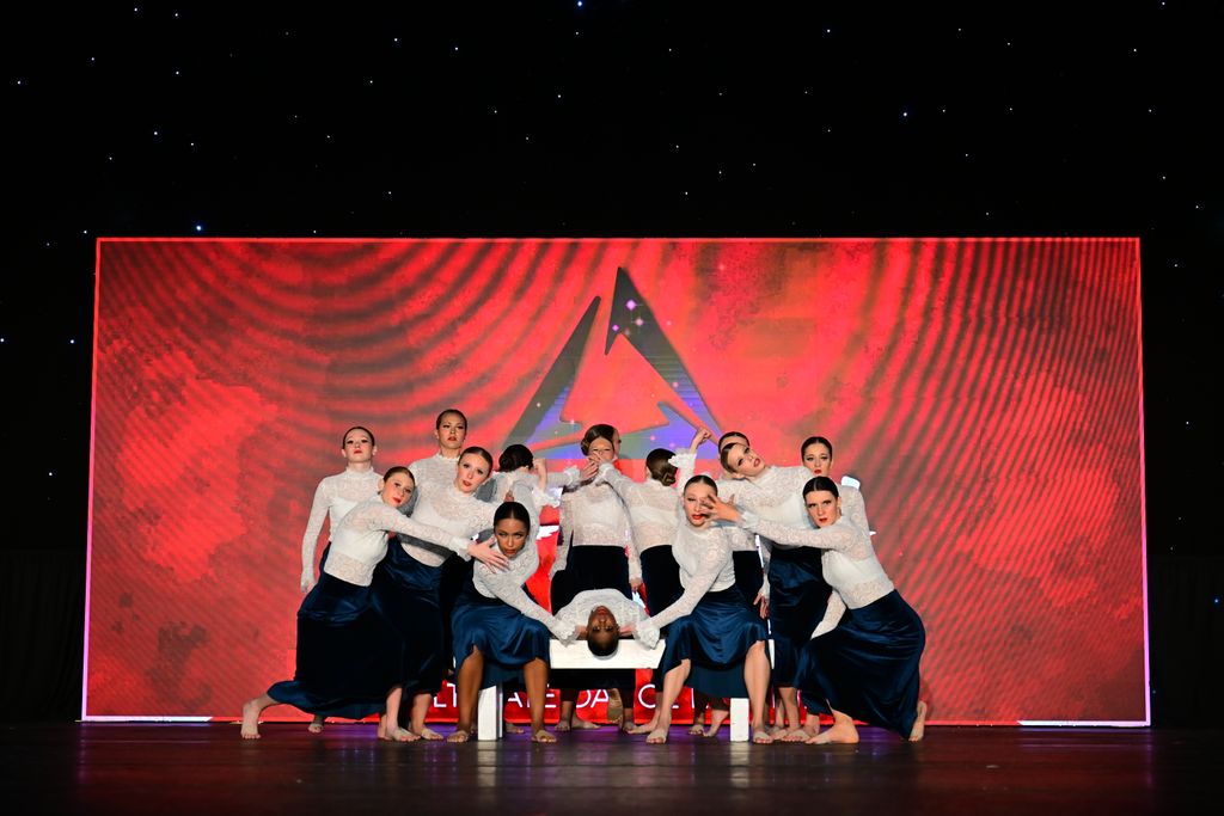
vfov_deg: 19.5
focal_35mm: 70
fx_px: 2380
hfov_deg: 28.8
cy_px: 408
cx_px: 612
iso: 2000
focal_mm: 70
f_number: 2.8
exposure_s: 1/800
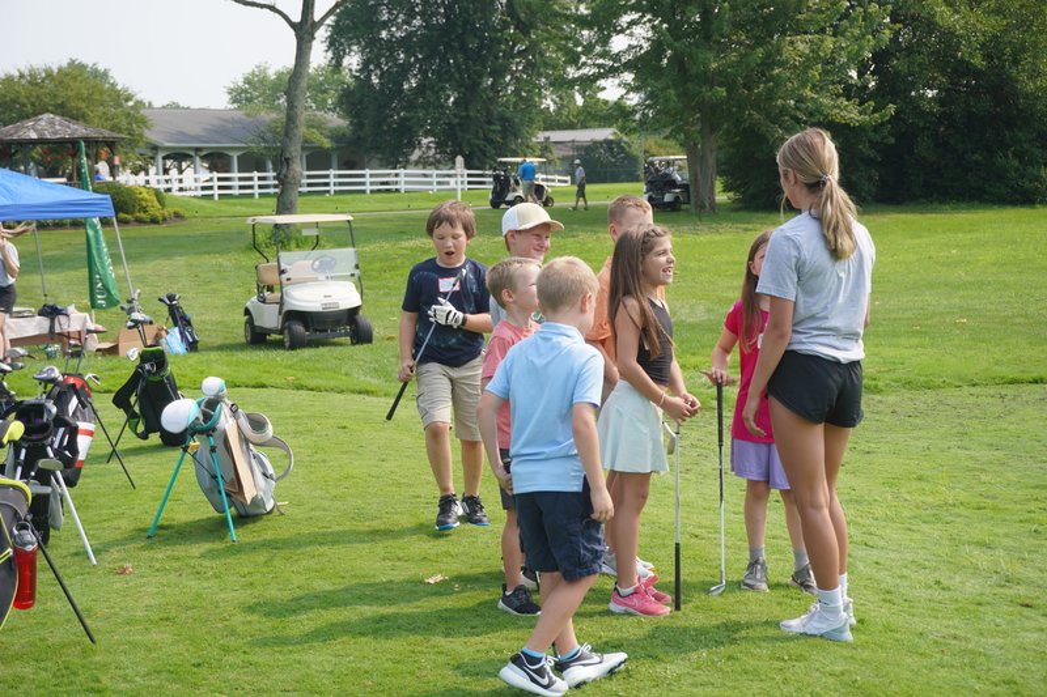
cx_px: 524
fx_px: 1701
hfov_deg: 34.2
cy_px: 348
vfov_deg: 23.2
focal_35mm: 58
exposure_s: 1/320
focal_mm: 39
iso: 100
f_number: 5.6
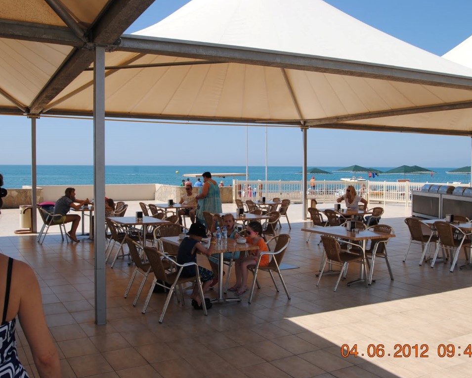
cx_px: 252
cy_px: 189
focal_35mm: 36
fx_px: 497
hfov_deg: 50.8
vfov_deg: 41.6
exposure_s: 1/200
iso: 100
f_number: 10
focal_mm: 21
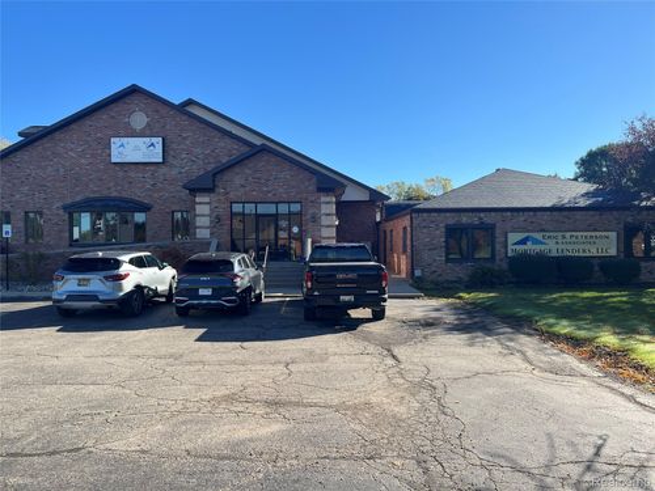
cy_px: 246
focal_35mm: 26
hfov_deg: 67.3
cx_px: 328
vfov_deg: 53.1
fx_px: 492
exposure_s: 1/2137
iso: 50
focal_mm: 5.1
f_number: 1.6
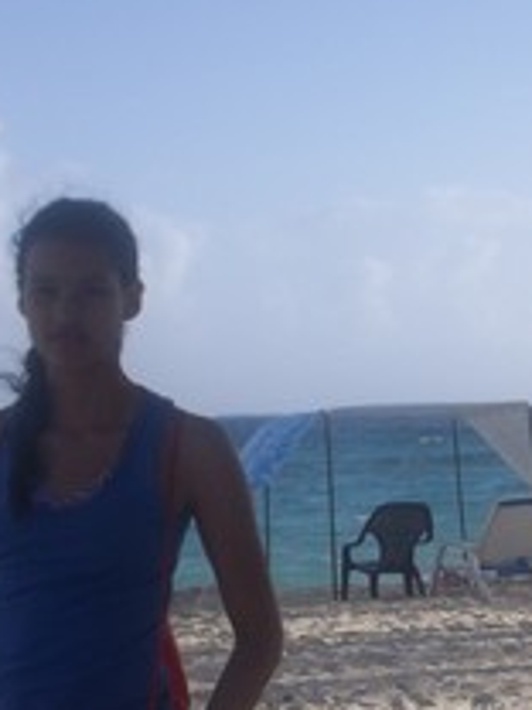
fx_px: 2131
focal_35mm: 104
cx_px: 326
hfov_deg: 14.2
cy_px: 611
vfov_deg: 18.6
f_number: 4.2
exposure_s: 1/640
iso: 80
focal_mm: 6.4
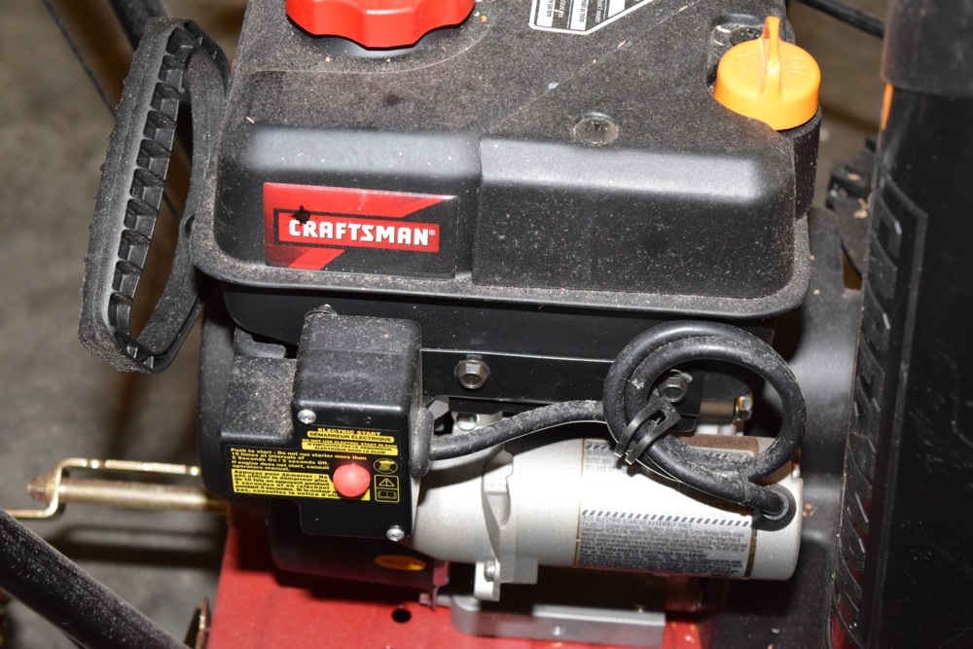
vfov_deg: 16.6
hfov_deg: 24.6
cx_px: 486
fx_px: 2230
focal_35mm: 82
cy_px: 324
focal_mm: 55
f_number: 5.6
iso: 2500
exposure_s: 1/60
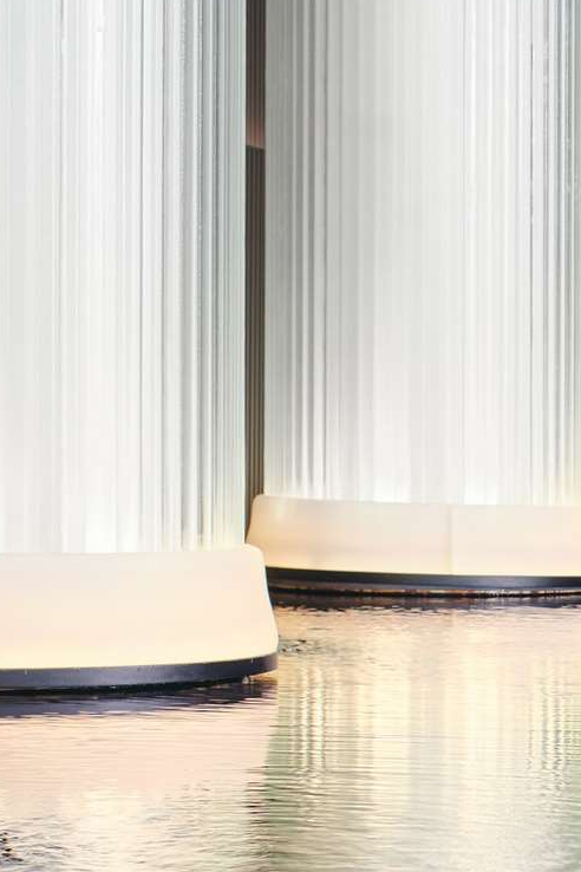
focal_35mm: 146
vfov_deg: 13.2
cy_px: -451
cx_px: 1015
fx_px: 3534
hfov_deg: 9.0
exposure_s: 1/15
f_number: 5.6
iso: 400
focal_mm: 45
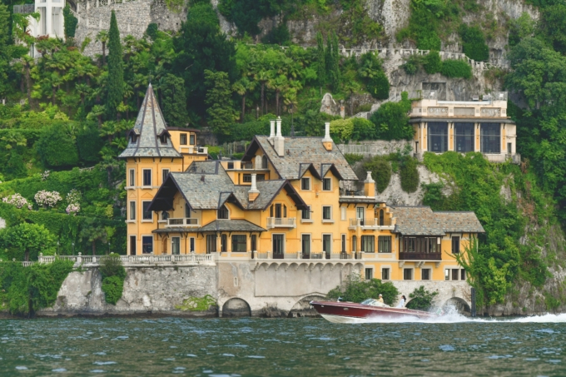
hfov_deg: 6.4
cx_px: 283
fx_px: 5030
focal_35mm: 320
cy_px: 188
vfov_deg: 4.3
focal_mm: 320
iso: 640
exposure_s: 1/800
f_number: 8
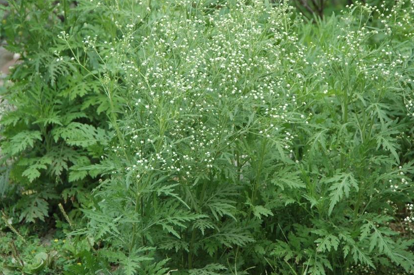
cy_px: 139
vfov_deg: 7.9
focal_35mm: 174
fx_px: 1995
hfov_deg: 11.8
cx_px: 219
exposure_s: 1/320
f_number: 5.6
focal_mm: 95
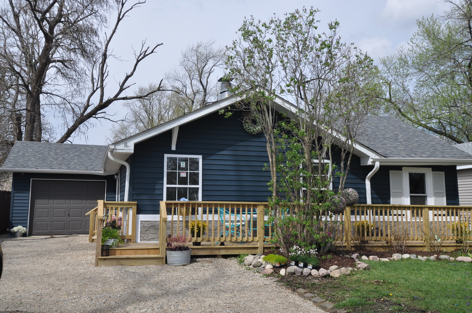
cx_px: 236
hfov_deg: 53.2
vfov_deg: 36.8
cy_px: 156
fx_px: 471
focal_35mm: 36
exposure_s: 1/320
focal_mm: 24
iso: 200
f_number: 9
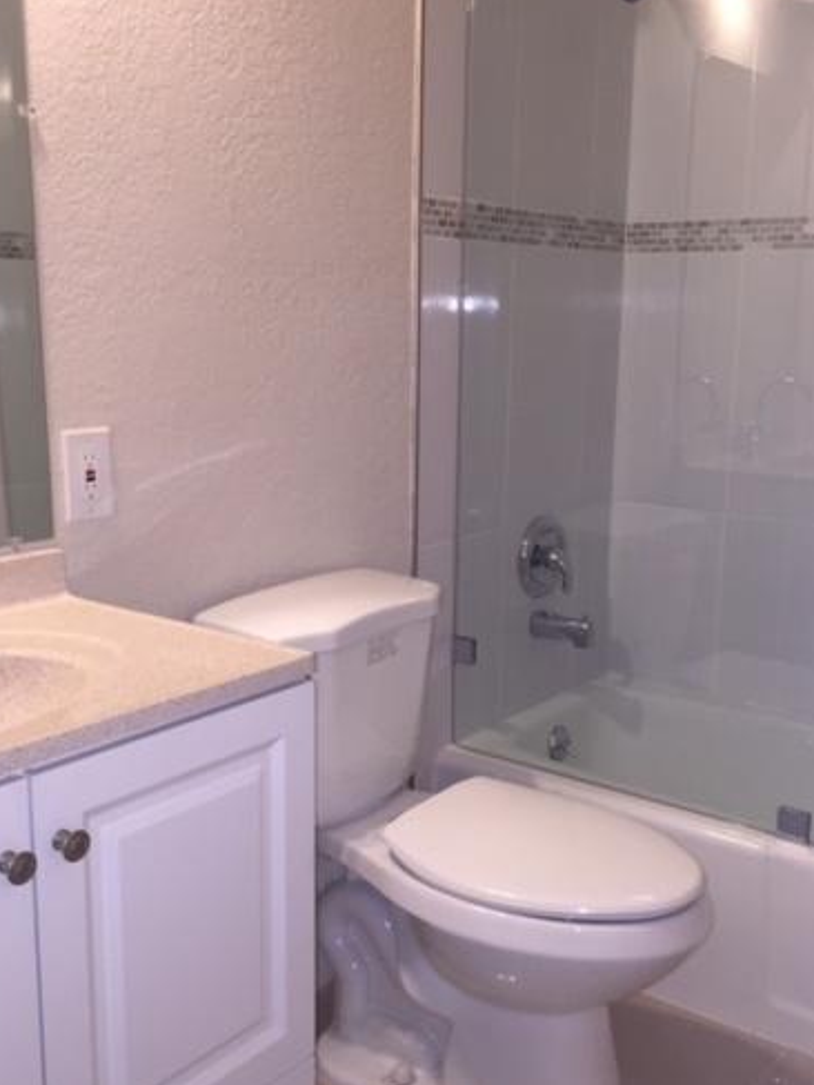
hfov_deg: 37.7
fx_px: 1191
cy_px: 580
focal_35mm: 38
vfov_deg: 48.9
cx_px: 438
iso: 64
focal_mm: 4.15
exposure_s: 1/30
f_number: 2.2
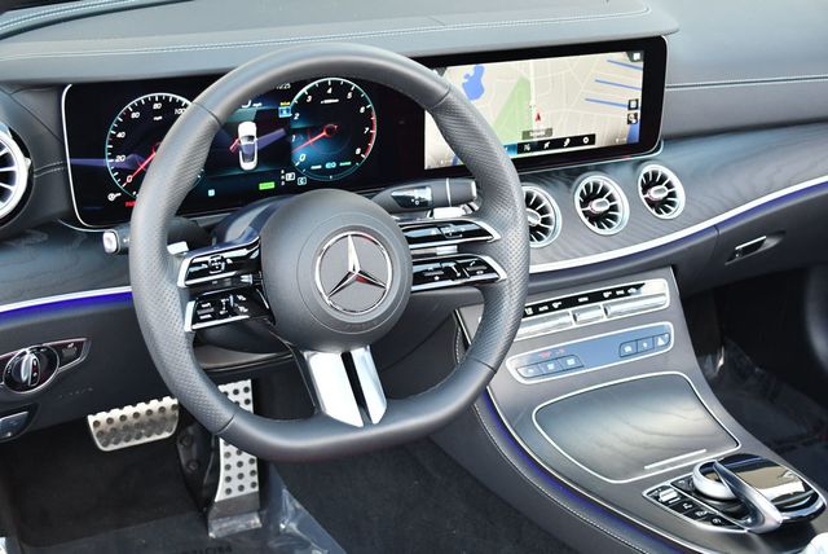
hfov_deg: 35.6
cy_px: 277
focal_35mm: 56
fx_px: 1289
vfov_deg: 24.2
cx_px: 414
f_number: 4.5
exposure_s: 1/160
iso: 800
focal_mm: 28
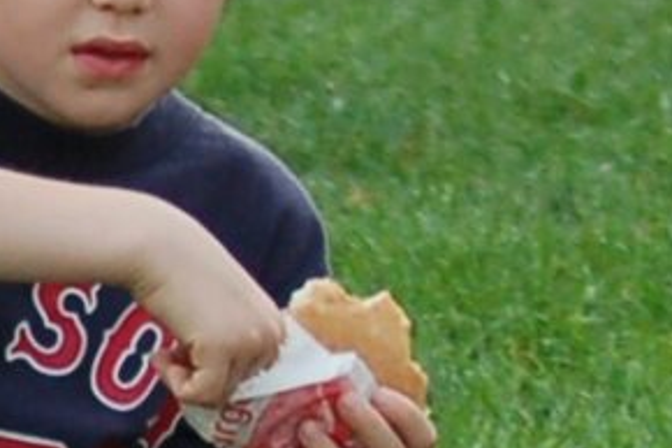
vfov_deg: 1.0
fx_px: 25464
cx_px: 1678
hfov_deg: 1.5
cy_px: -104
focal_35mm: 1365
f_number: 4.2
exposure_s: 1/500
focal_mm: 120
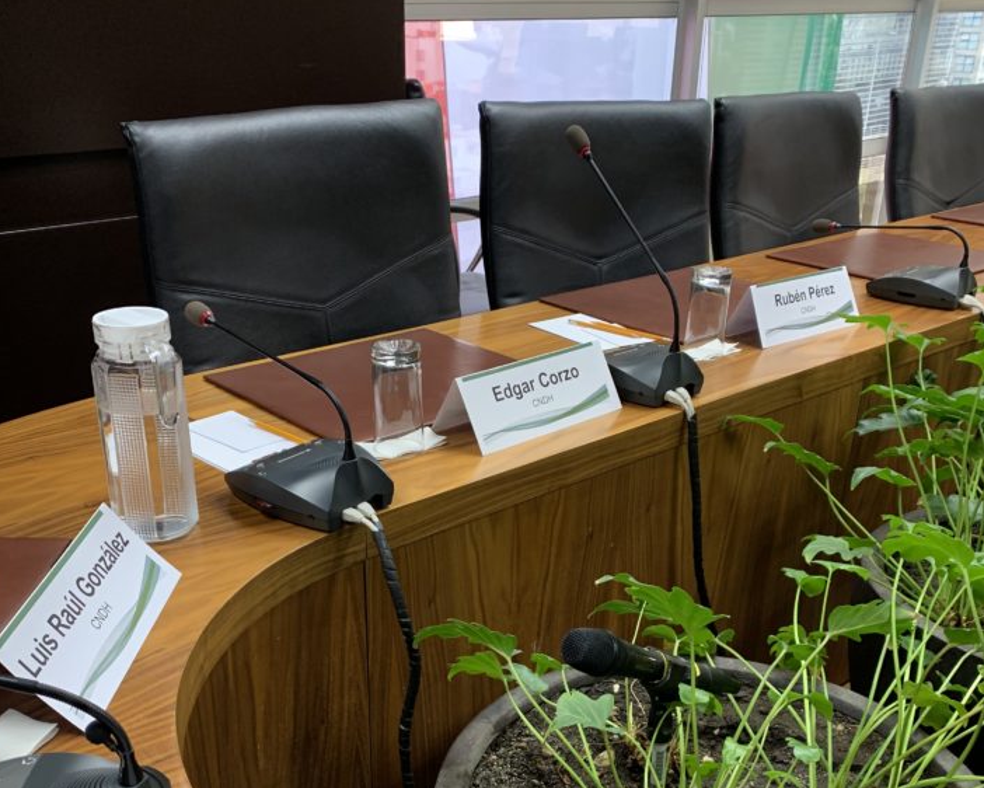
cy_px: 569
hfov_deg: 49.0
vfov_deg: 39.3
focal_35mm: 37
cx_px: 458
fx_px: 1078
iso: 125
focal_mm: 4.25
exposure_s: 1/60
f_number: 1.8
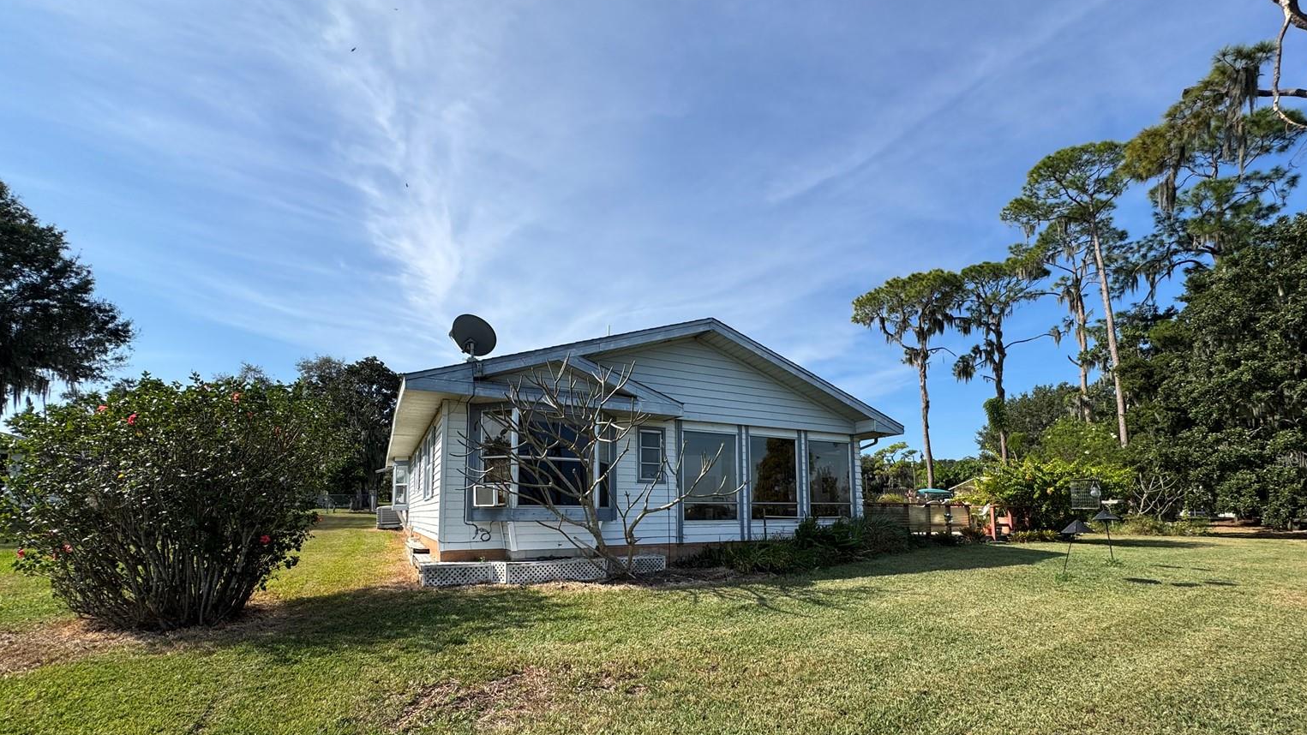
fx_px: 555
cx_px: 670
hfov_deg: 99.3
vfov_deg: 66.1
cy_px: 460
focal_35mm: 16
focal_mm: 2.22
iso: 40
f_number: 2.2
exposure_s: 1/1748
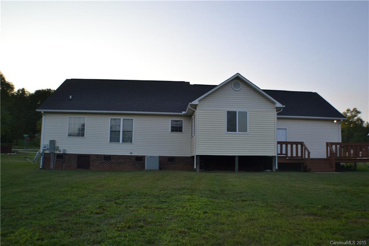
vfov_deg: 36.8
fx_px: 369
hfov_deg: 53.1
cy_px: 123
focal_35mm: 36
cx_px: 184
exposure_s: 1/1000
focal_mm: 24
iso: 400
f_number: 4
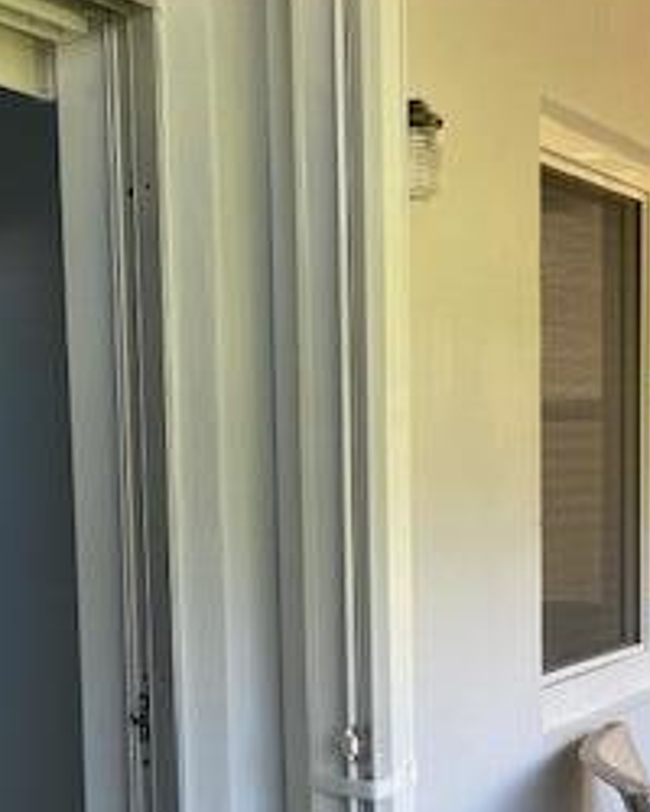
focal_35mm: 65
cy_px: 682
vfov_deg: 28.3
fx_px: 1563
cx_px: 176
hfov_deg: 23.3
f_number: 1.8
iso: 50
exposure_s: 1/121
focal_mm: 4.25
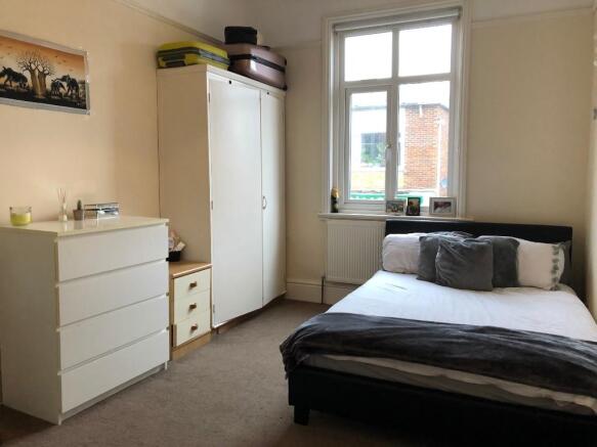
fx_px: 483
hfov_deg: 63.5
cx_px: 298
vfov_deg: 49.7
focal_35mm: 28
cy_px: 224
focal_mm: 4
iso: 40
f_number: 1.8
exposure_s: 1/25
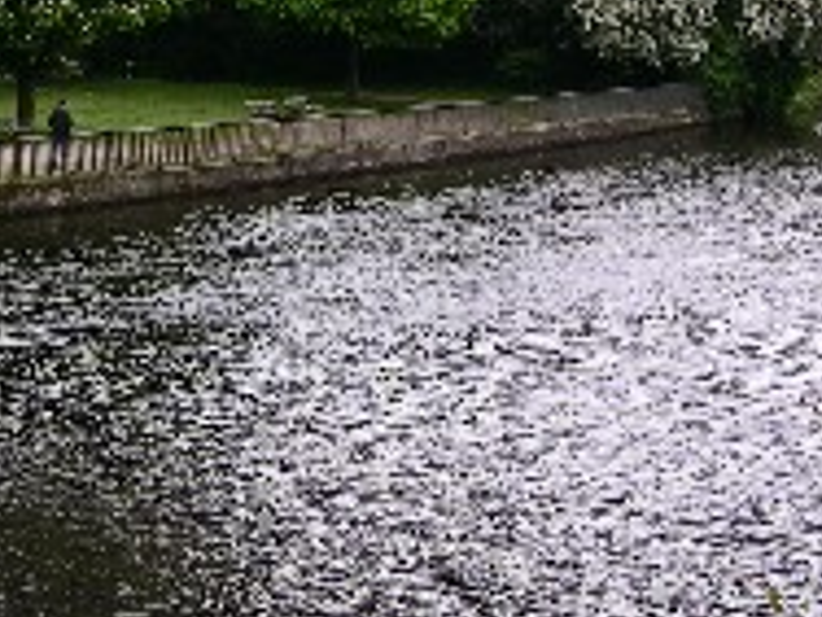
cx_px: -190
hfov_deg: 17.2
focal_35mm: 109
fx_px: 2588
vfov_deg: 13.3
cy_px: -74
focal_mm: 8.9
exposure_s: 1/56.2
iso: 50
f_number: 5.6
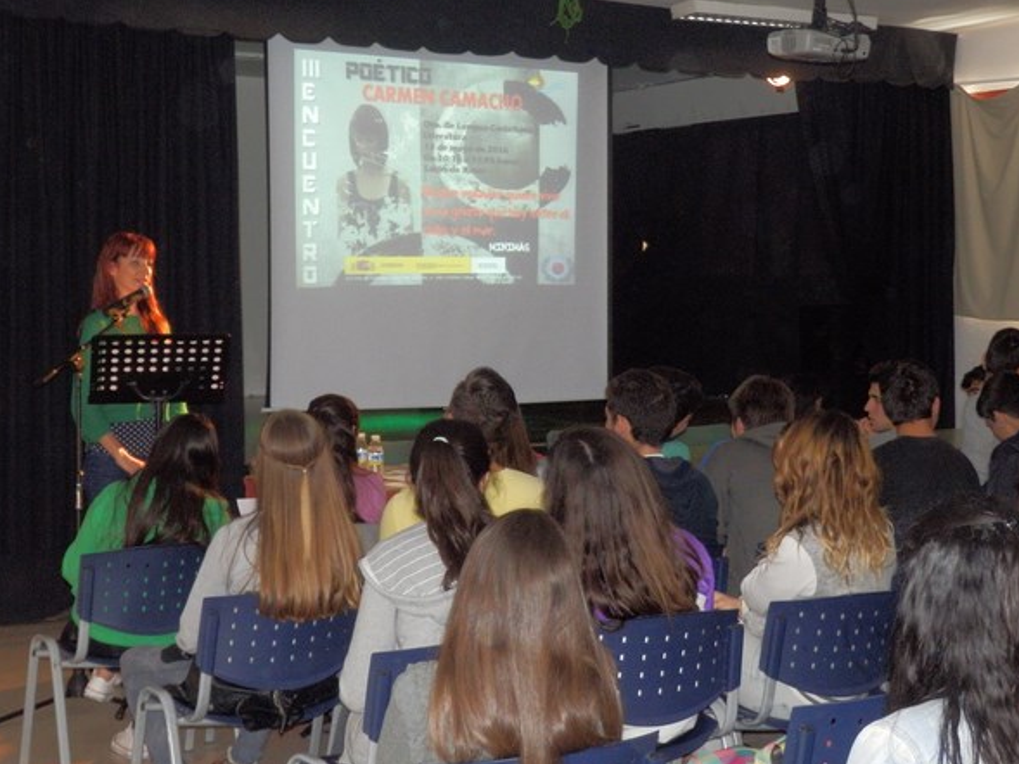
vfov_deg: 26.6
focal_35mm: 55
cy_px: 356
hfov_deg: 34.9
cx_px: 550
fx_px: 1619
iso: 500
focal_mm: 8
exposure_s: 1/40
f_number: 3.8
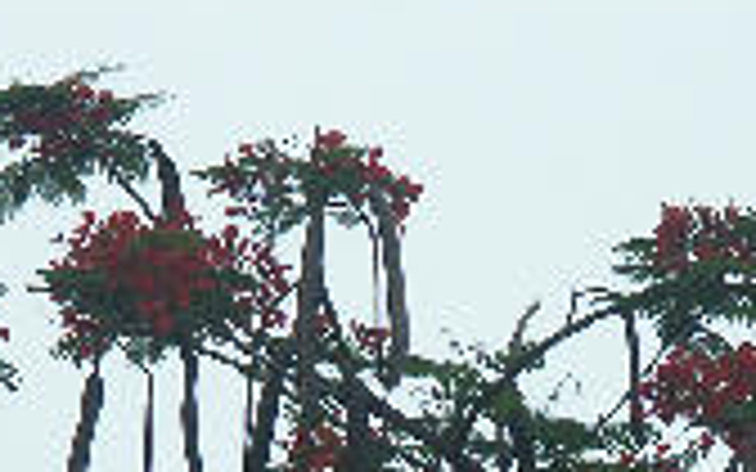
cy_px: 841
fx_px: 12177
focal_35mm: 591
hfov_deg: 3.6
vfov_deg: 2.2
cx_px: 452
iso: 100
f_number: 5
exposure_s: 1/400
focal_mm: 44.48
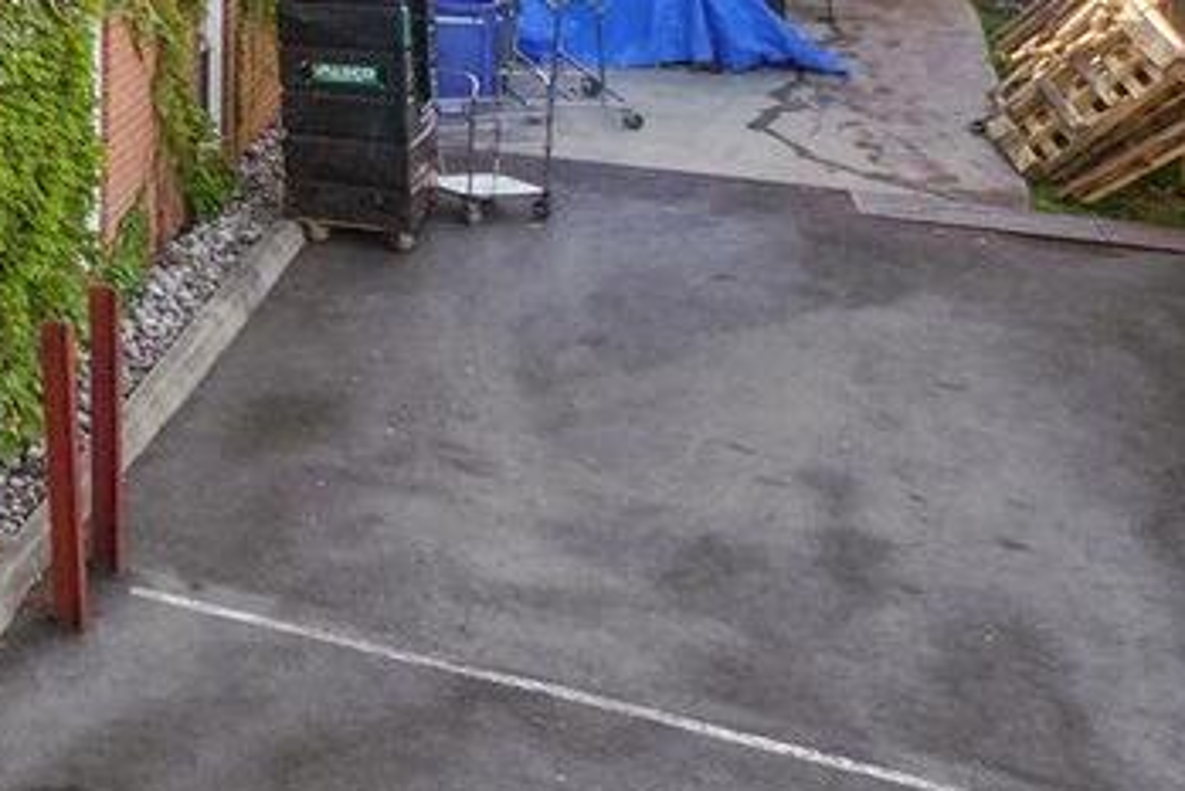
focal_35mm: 66
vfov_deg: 18.7
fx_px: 2173
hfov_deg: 19.7
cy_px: -329
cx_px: -1083
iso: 640
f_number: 9
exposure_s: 1/400
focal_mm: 16
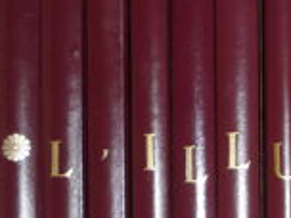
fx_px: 799
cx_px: 310
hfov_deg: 19.9
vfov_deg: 15.3
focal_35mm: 95
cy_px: 218
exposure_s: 1/30
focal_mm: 5.2
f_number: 3.3
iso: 100
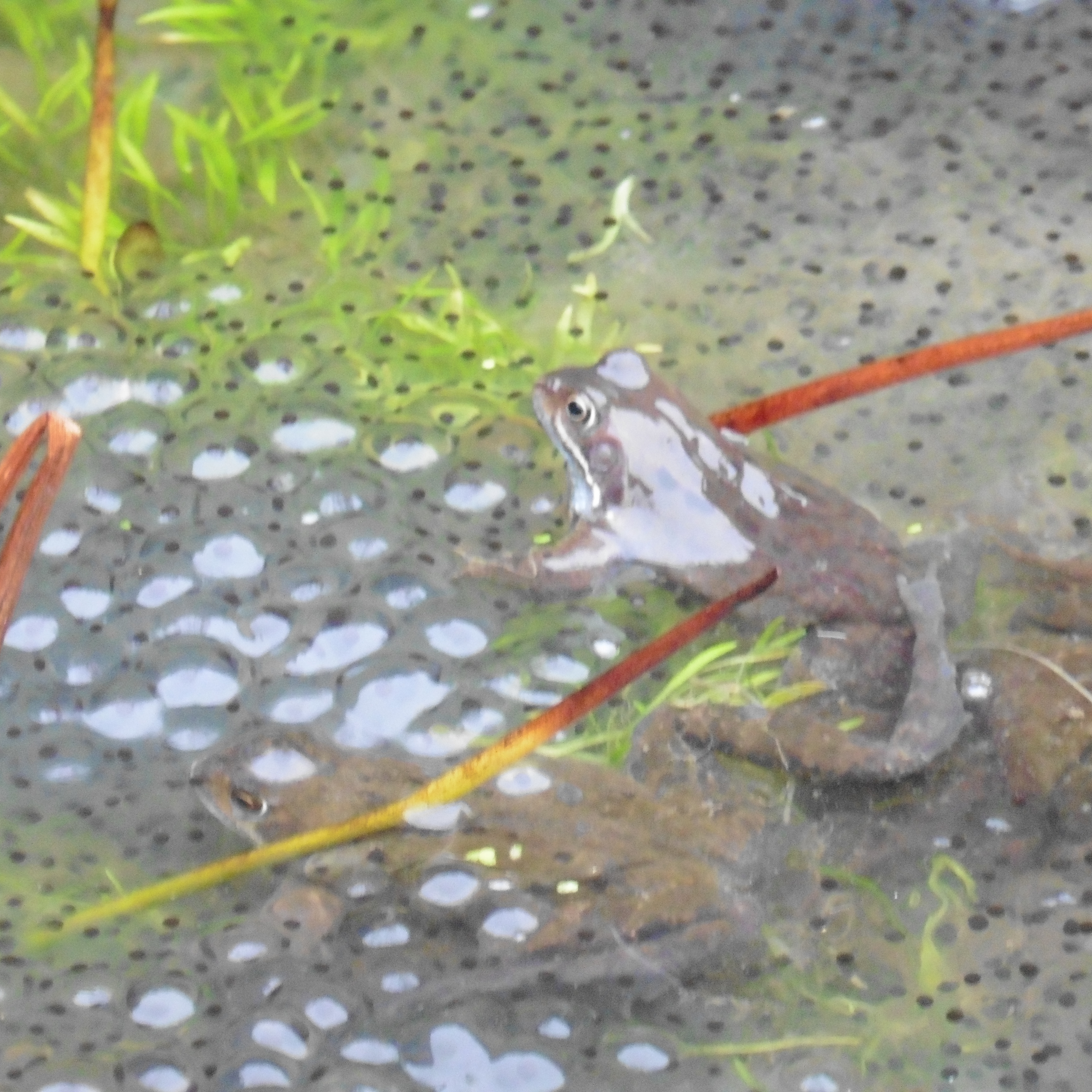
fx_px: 18273
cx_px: 415
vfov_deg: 3.4
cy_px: 546
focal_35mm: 512
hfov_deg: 3.4
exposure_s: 1/25
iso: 1600
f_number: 6.2
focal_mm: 77.4
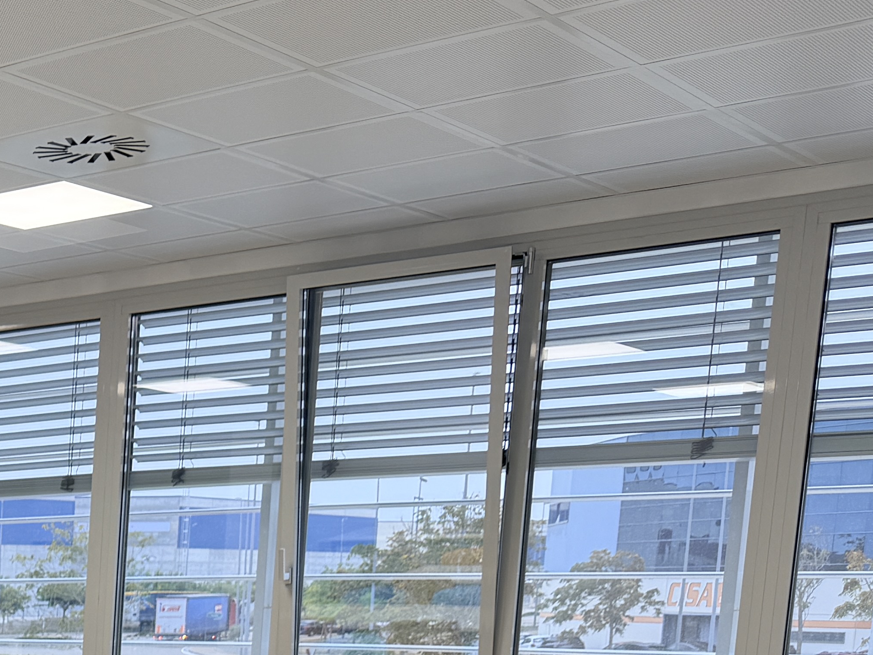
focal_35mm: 68
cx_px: -317
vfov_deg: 19.4
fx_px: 1715
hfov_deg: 24.3
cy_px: 917
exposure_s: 1/100
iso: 80
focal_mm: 6.76
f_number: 1.78
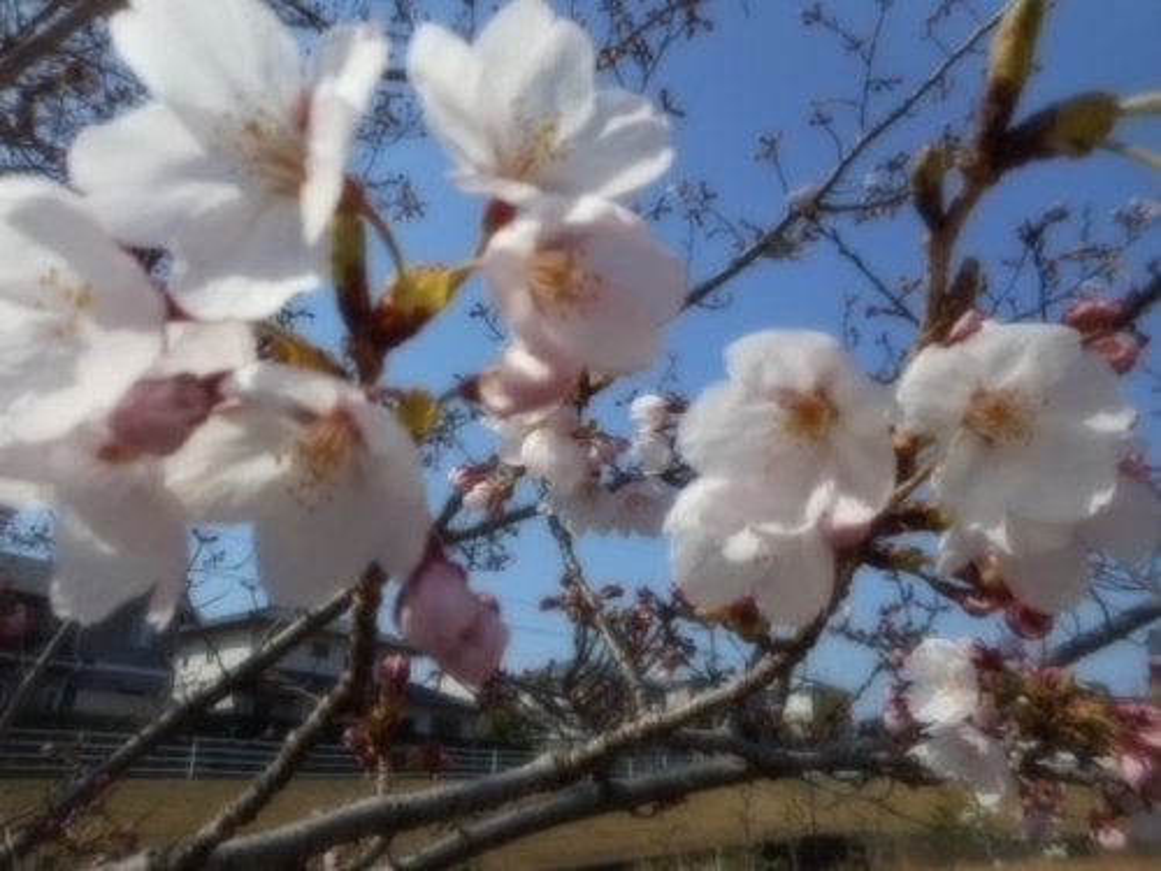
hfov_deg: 69.4
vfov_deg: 54.9
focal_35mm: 25
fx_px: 838
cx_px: 580
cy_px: 436
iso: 80
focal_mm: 4.5
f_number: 3.7
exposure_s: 1/1250
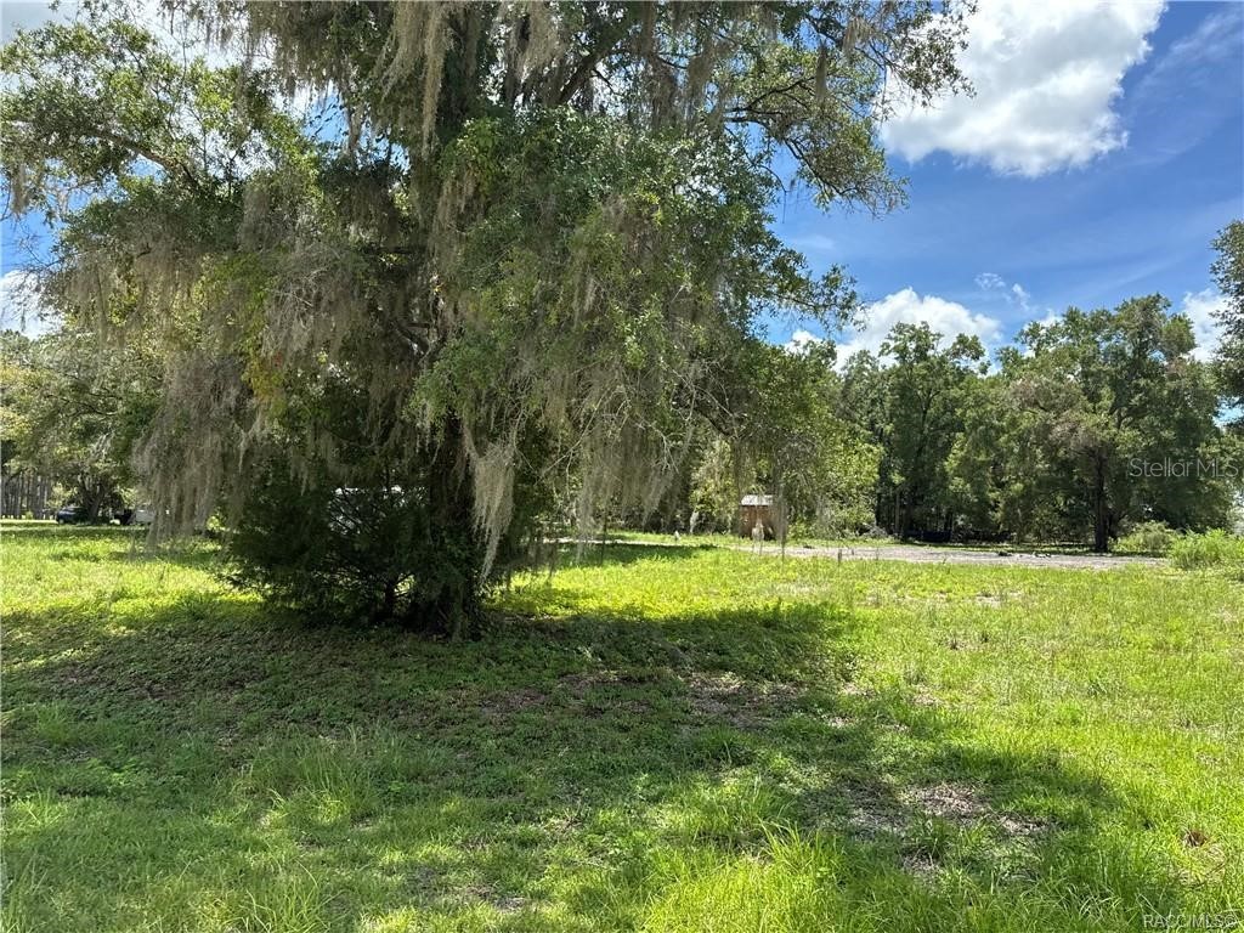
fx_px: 862
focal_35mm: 24
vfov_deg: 56.8
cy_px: 466
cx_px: 622
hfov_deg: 71.6
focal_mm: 6.76
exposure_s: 1/2331
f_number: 1.78
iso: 80
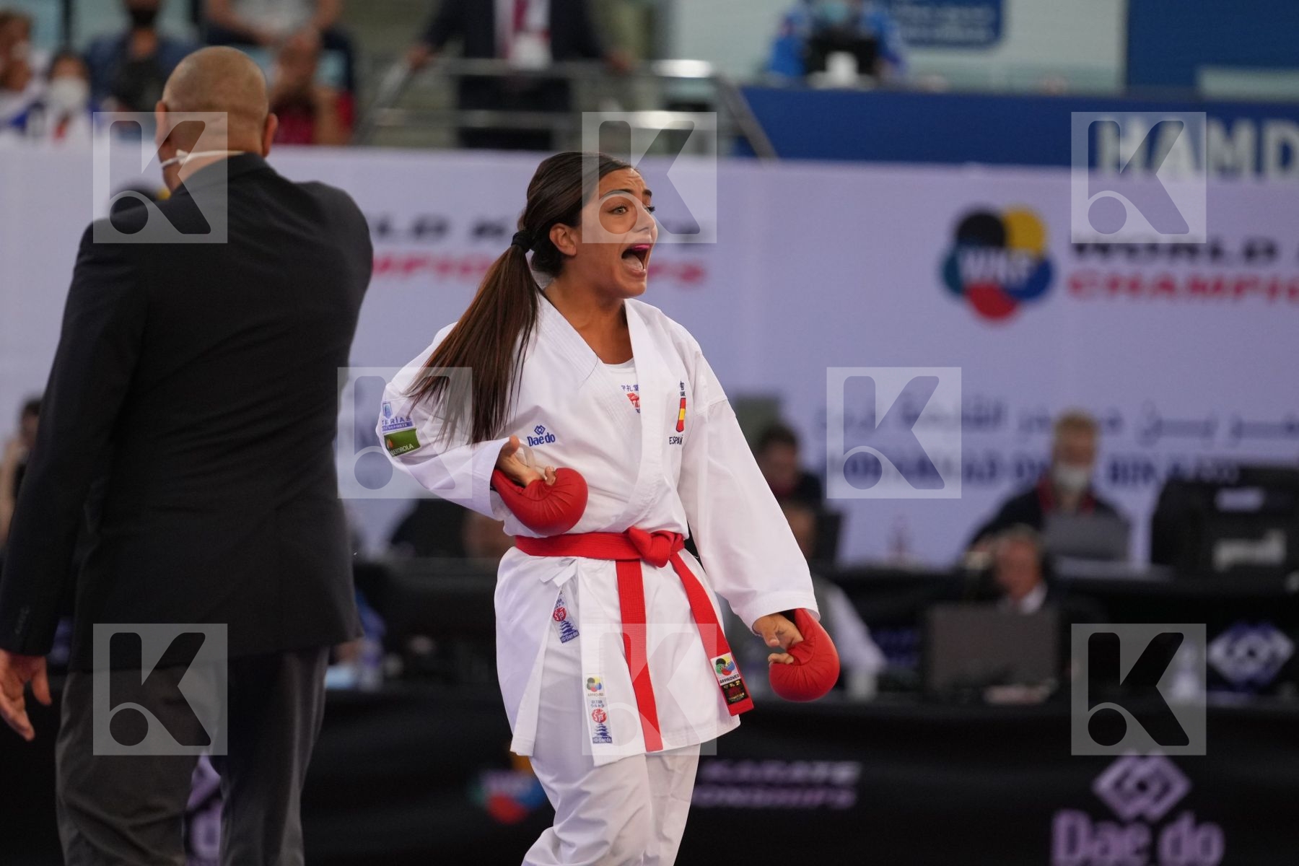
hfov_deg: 6.9
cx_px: 650
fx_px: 10824
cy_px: 433
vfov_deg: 4.6
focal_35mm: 300
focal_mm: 200
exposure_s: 1/1000
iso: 2000
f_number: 2.8
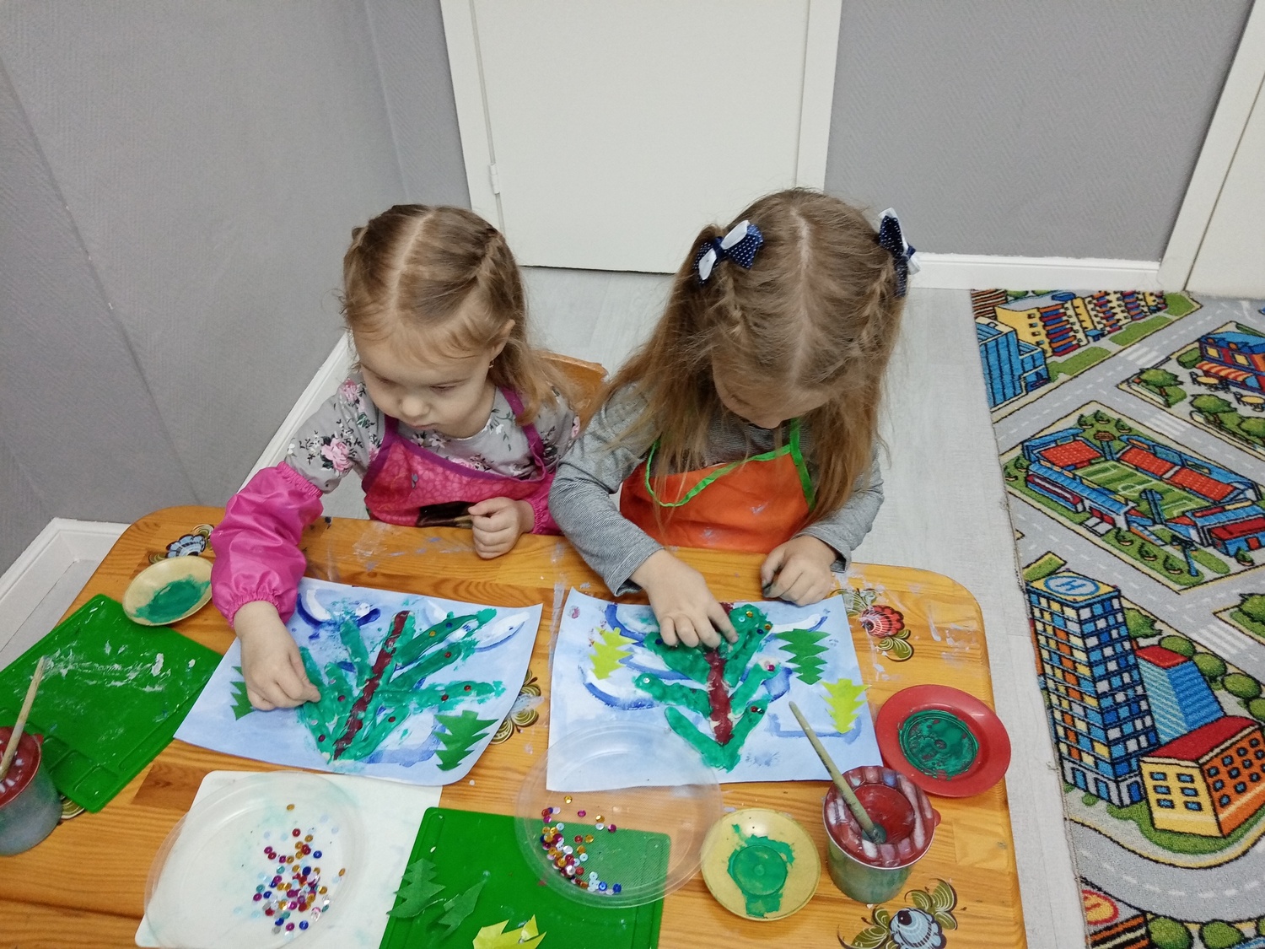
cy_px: 474
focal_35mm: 26
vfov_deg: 53.1
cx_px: 632
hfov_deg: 67.3
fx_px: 950
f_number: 1.8
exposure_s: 1/33.3
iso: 344
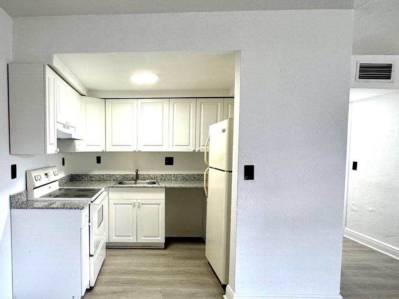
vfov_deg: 56.7
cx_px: 130
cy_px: 166
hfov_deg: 69.4
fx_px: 277
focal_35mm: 24
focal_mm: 2.22
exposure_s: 1/120
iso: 160
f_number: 2.2
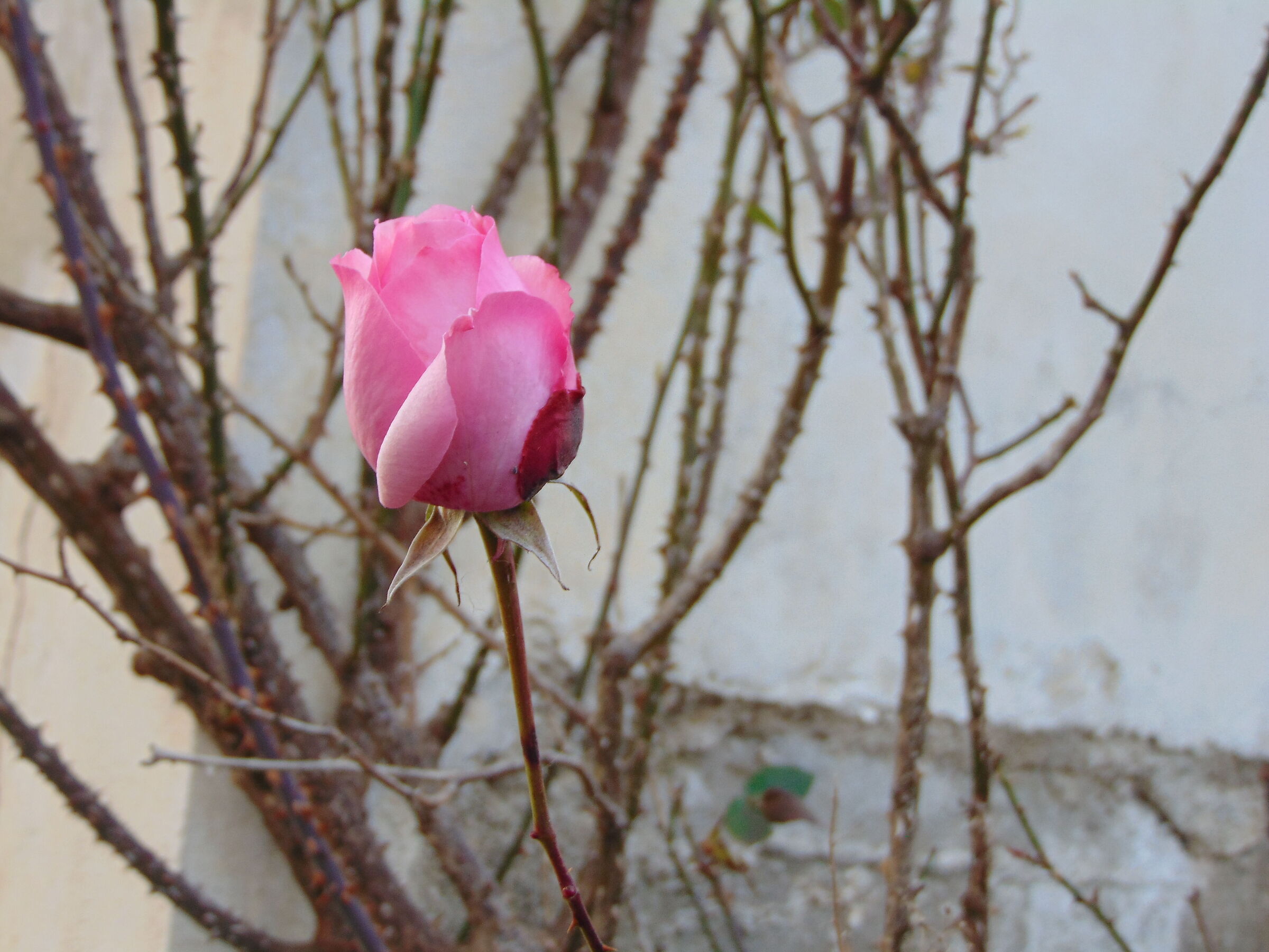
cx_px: 634
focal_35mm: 60
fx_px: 2200
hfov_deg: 32.2
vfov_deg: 24.4
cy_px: 476
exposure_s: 1/100
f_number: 3.6
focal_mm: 10.8
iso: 80
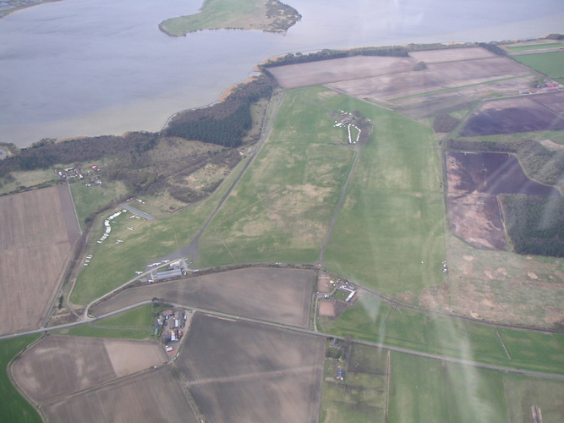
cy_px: 212
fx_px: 619
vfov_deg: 37.7
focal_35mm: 38
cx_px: 282
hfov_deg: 49.0
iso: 50
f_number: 2.8
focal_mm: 6
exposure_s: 1/350
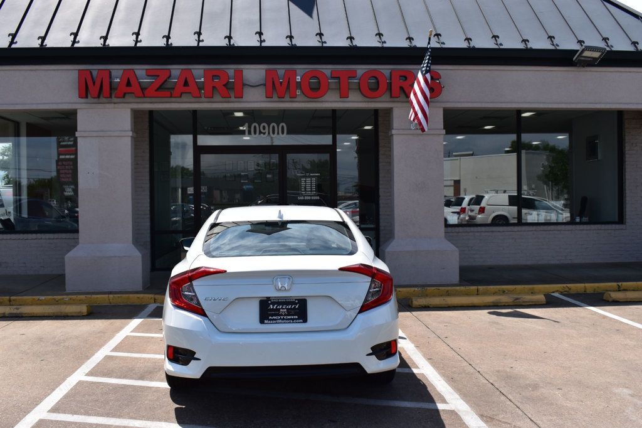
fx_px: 642
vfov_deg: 36.8
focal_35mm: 36
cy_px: 214
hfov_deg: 53.1
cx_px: 321
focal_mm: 24
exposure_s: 1/500
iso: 280
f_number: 11
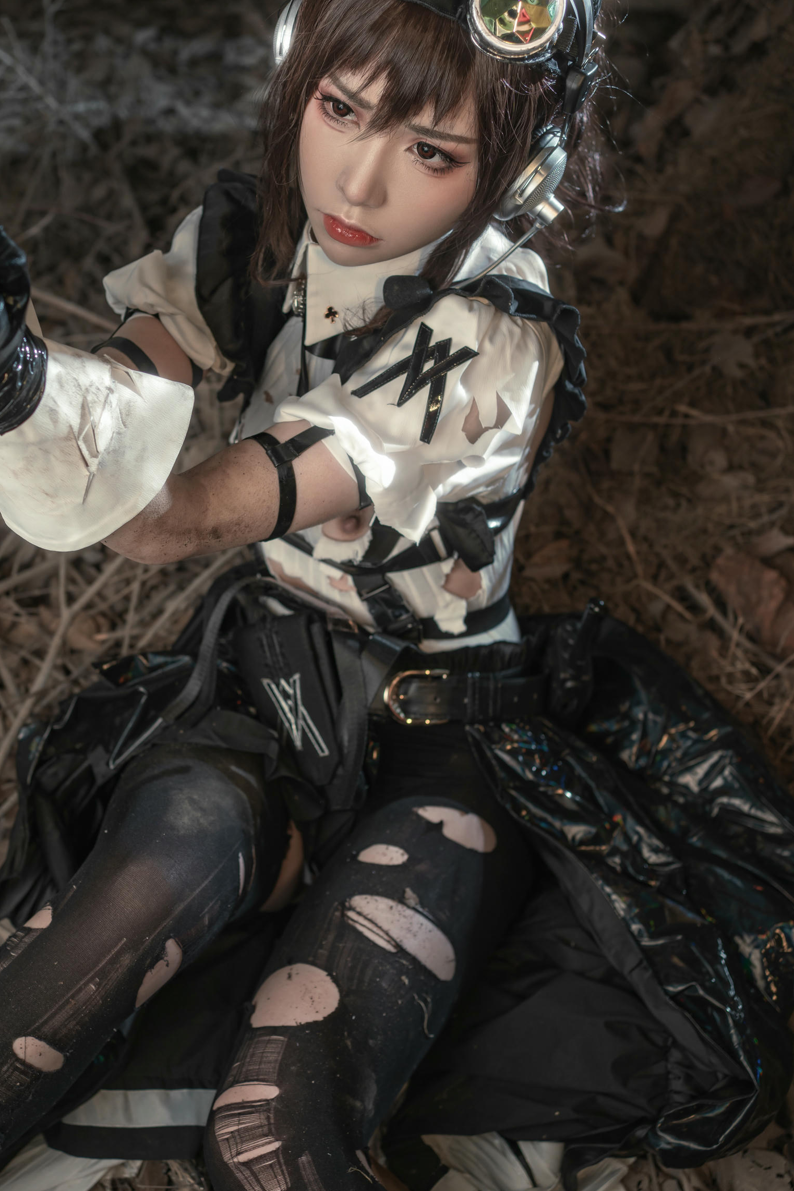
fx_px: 1522
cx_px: 291
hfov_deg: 29.1
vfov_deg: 42.7
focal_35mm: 46
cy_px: 556
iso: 200
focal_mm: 35
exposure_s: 1/30
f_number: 3.2
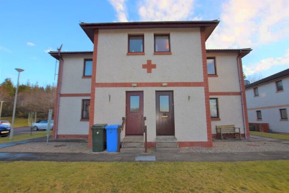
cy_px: 96
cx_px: 144
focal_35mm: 17
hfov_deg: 92.4
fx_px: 138
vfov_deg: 69.7
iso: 110
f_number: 5.6
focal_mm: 11.5
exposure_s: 1/125
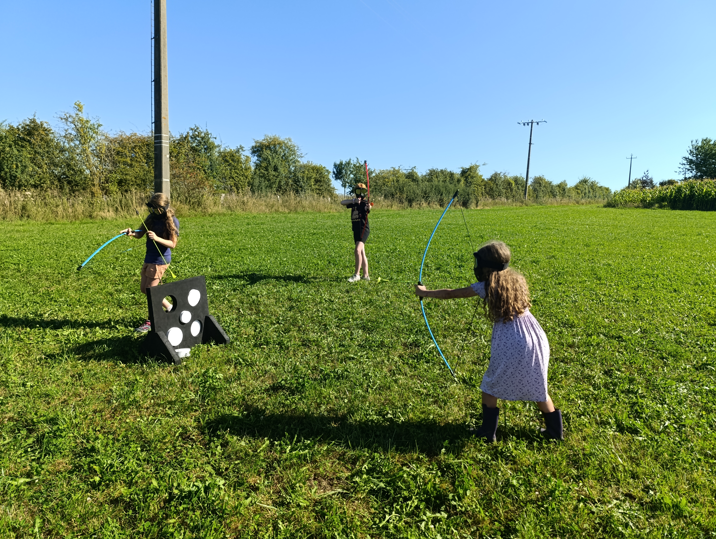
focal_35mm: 23
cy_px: 270
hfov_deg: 73.8
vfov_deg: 59.0
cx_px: 358
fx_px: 476
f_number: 1.6
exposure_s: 1/437
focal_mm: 6.14
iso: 50
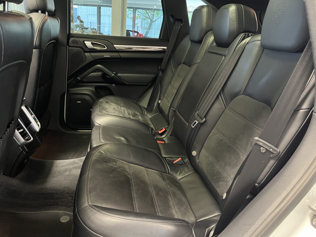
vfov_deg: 53.1
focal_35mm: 26
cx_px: 158
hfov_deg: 67.3
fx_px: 237
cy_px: 118
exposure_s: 1/25
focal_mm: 5.1
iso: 500
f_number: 1.6
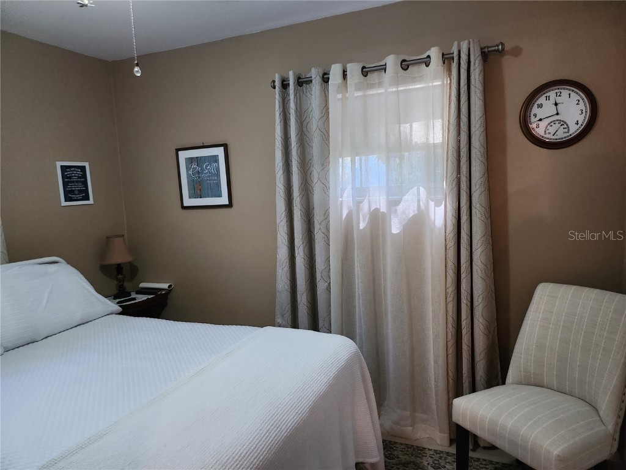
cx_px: 313
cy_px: 235
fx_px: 434
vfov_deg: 56.8
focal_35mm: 24
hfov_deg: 71.6
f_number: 1.8
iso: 800
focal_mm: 5
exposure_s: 1/120
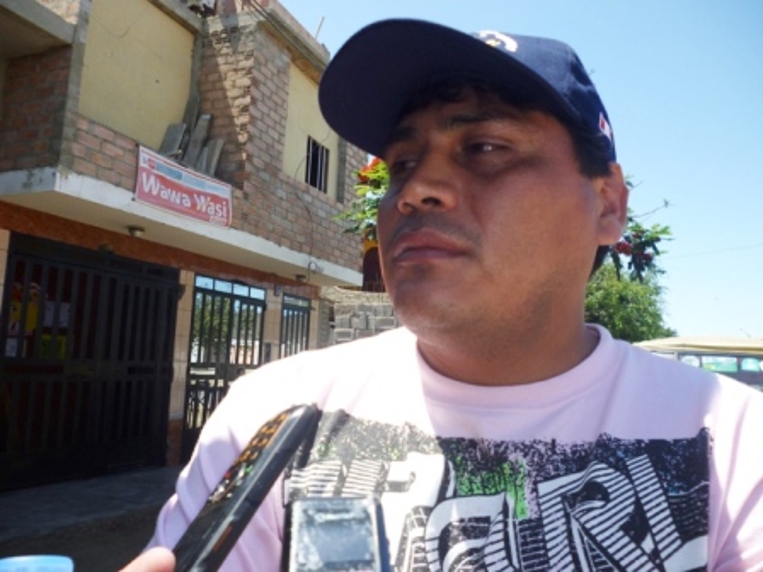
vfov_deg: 49.7
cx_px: 382
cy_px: 286
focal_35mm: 28
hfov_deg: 63.4
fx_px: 617
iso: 100
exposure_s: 1/80
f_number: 9
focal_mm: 5
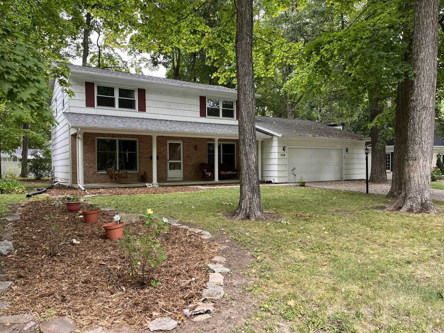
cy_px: 166
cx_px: 222
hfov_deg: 67.3
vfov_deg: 53.1
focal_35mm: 26
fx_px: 333
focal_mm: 5.1
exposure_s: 1/132
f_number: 1.6
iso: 50
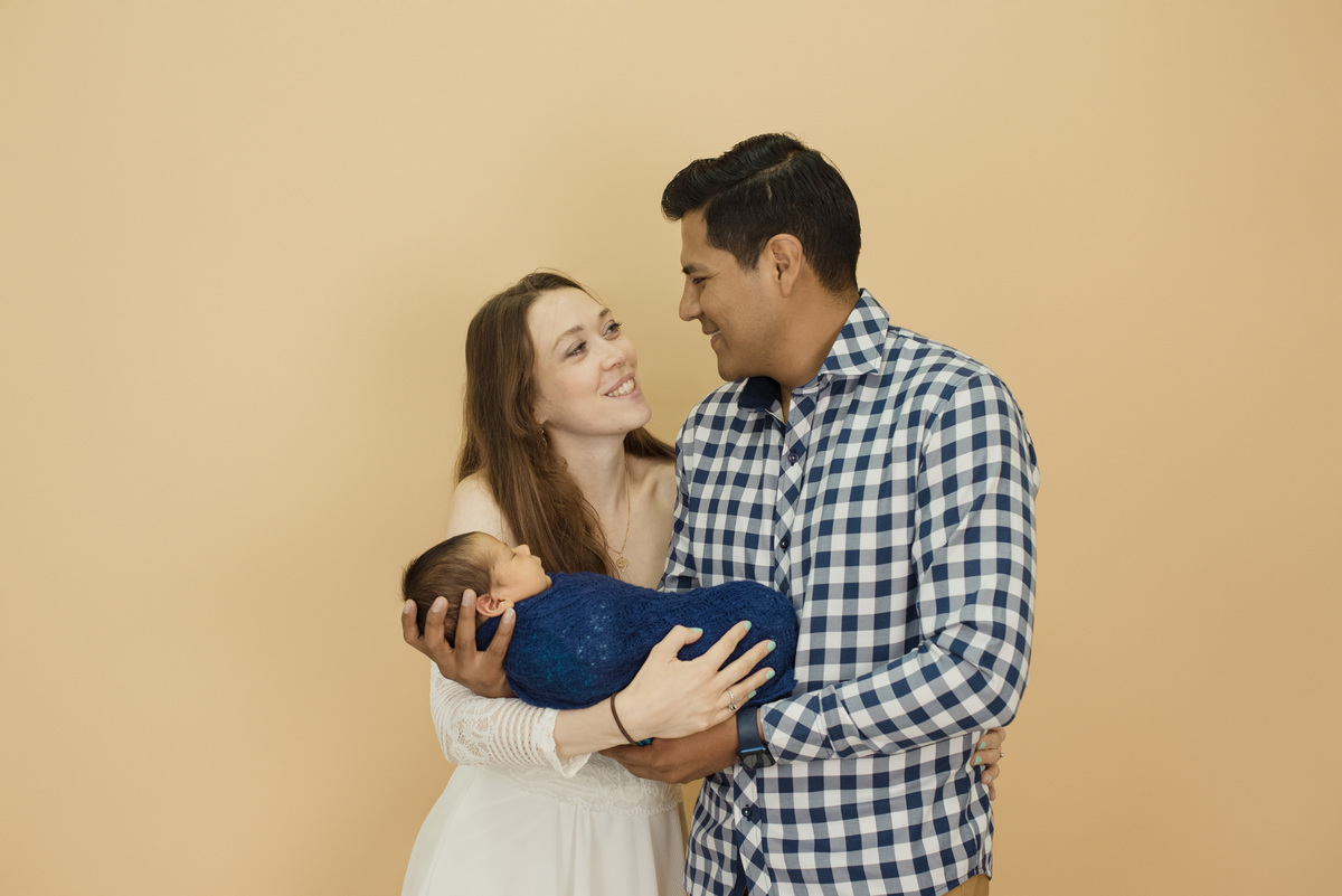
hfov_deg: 39.6
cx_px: 671
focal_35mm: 50
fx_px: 1864
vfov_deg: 27.0
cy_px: 448
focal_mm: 50
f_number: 5
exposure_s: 1/125
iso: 1250
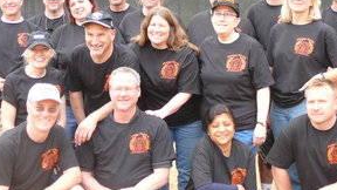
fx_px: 688
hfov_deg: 27.5
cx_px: 200
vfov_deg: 15.6
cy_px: 46
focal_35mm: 77
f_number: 3.4
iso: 80
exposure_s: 1/100
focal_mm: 7.8
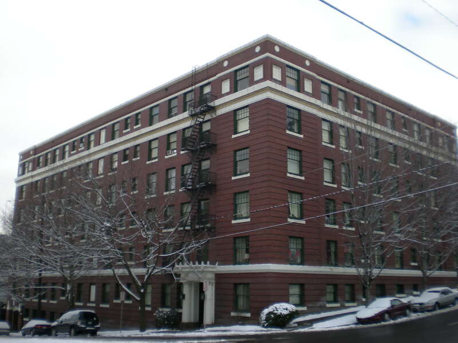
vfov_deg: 37.7
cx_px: 229
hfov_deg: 49.0
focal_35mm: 38
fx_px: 503
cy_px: 172
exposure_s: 1/186
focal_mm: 6.3
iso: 50
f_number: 3.1
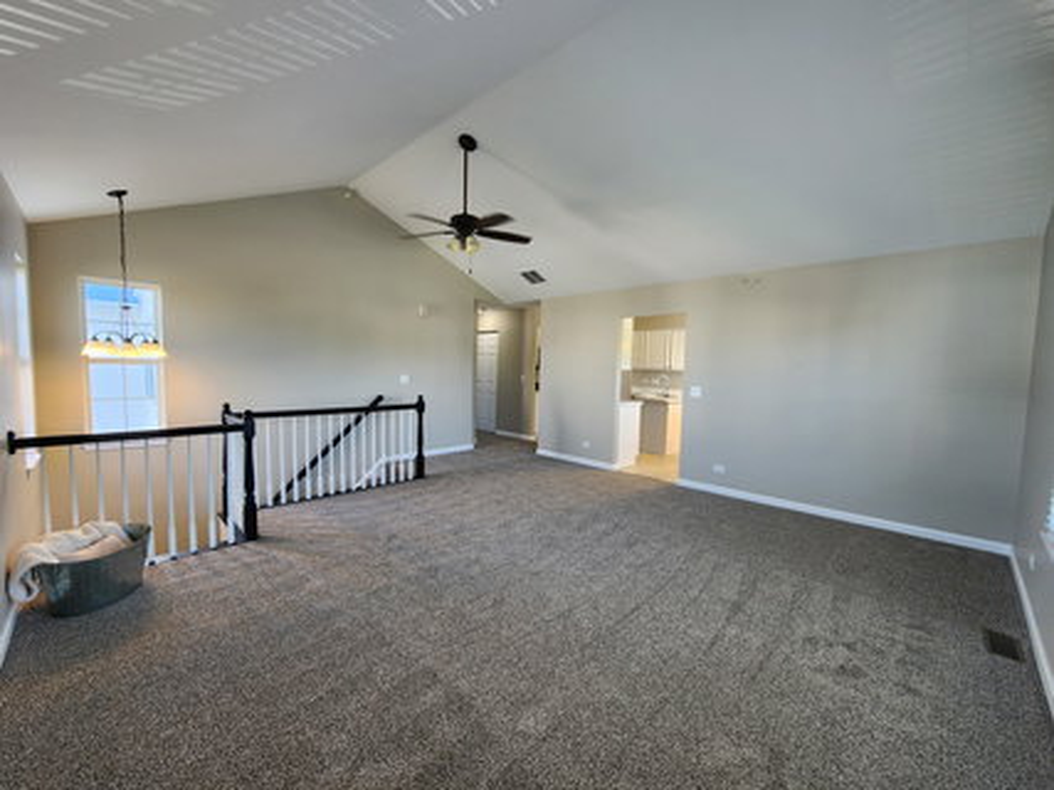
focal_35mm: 13
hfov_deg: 106.2
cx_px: 527
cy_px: 395
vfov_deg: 89.9
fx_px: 396
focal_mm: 2.2
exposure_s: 1/60
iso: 100
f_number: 2.2
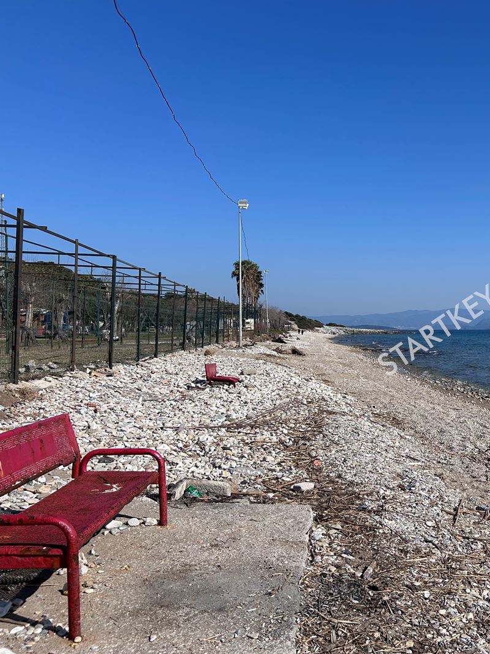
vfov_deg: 52.6
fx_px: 661
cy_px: 329
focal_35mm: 35
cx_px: 436
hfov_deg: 38.1
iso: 50
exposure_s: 1/6993
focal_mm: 5.7
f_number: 1.5
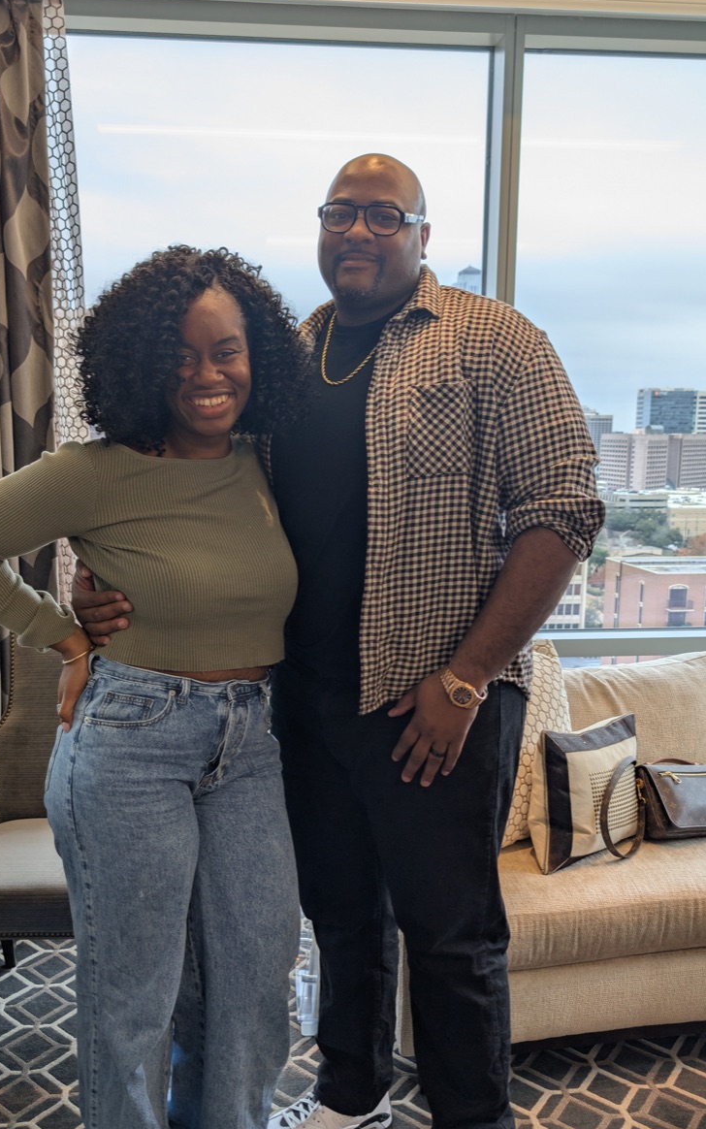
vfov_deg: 55.1
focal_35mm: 35
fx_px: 1077
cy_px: 640
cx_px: 313
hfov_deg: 36.3
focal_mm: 6.9
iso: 16
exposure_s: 1/46.3
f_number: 1.68
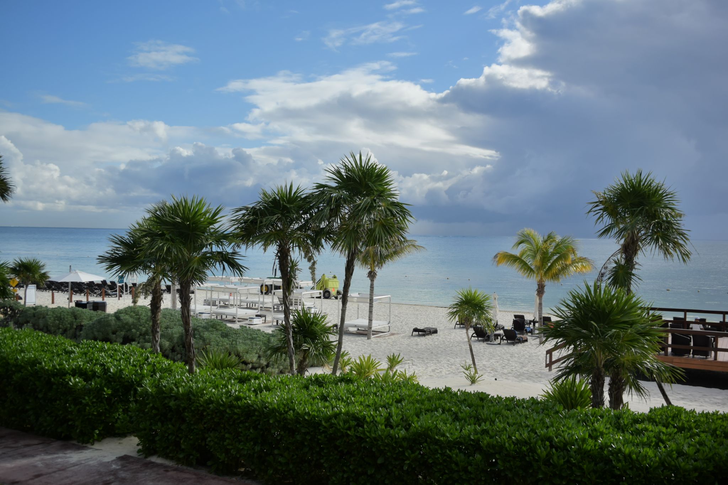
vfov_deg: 35.9
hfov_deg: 51.9
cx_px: 364
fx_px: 748
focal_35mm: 37
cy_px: 242
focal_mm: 14
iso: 160
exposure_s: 1/1250
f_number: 4.5
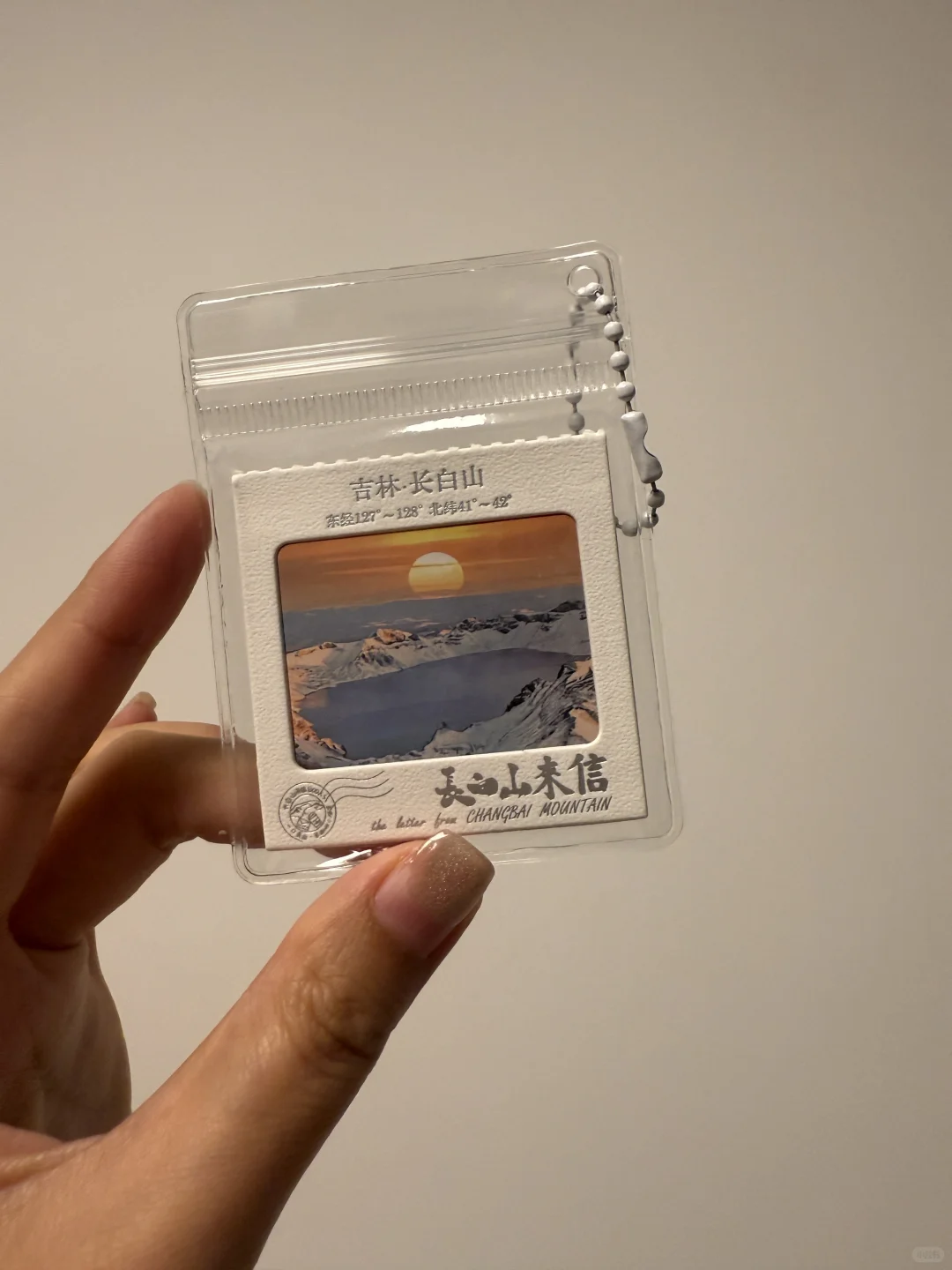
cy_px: 635
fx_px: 880
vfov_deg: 71.6
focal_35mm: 24
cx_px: 476
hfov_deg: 56.8
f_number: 2.2
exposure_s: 1/99
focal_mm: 2.22
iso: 250
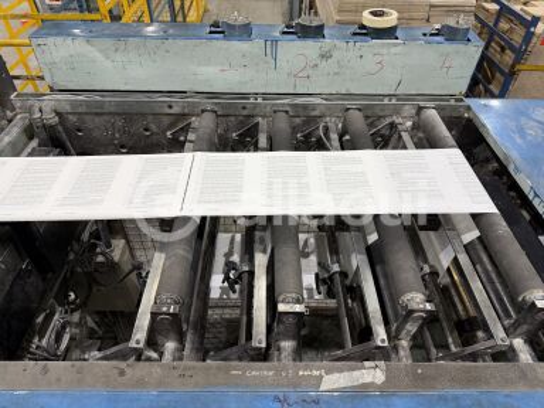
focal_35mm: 24
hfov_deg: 71.6
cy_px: 204
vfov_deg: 56.8
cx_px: 272
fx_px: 377
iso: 160
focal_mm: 6.76
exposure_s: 1/100
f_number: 1.78
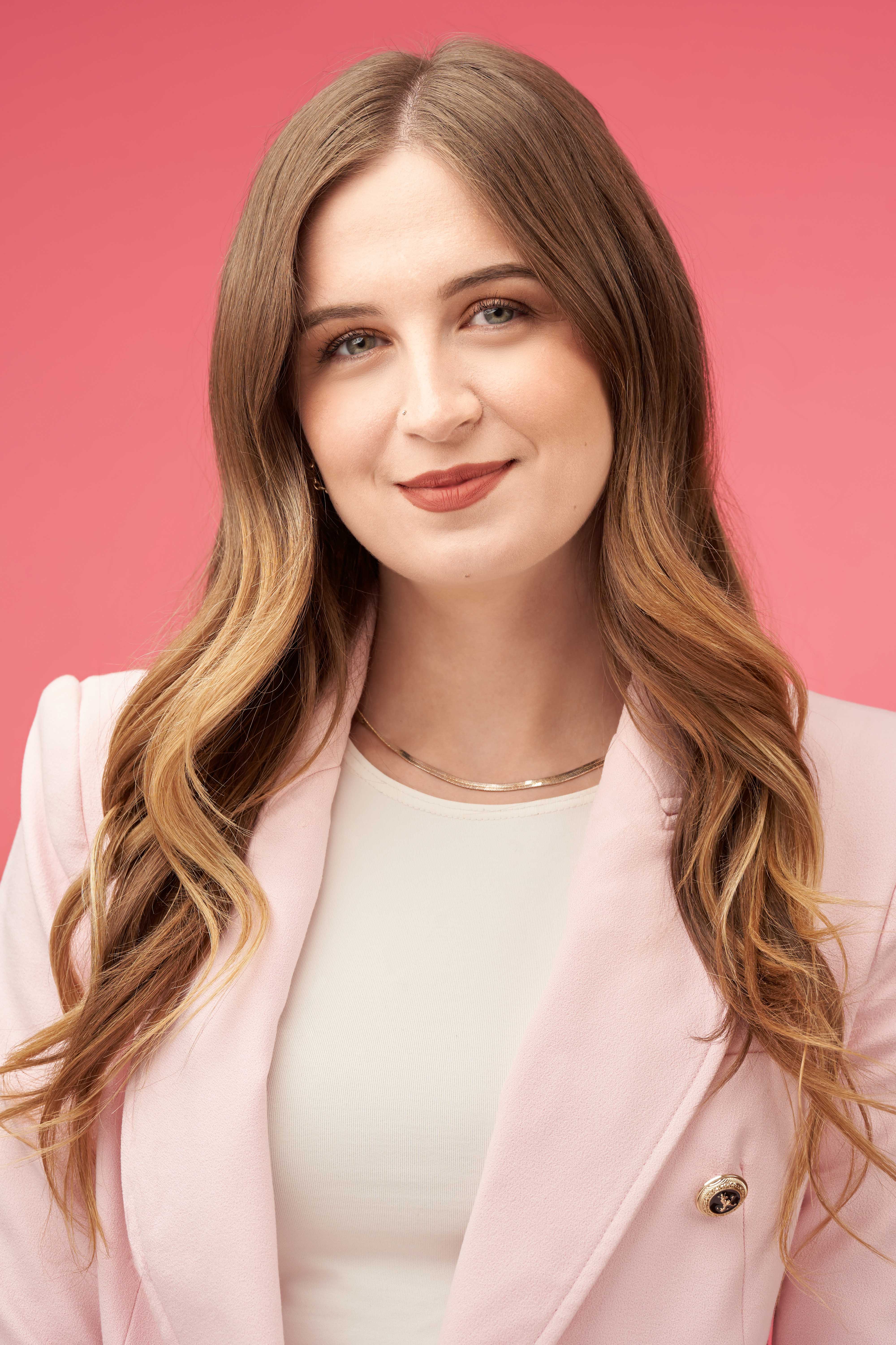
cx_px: 448
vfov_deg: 17.8
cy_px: 672
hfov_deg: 11.9
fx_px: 4293
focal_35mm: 115
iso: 100
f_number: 8
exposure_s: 1/100
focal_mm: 115
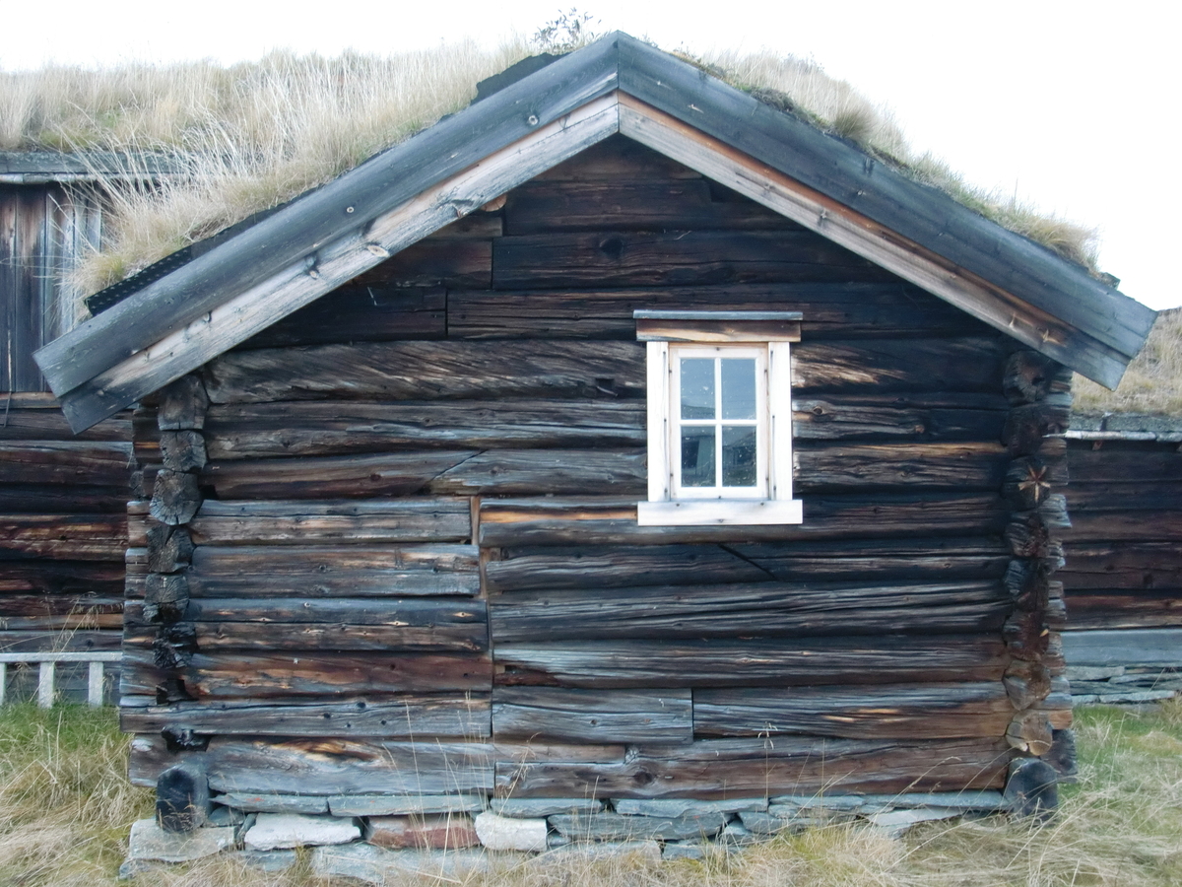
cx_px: 591
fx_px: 1298
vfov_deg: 37.7
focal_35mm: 38
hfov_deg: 49.0
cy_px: 444
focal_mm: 6.66
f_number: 3.9
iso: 200
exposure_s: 1/60
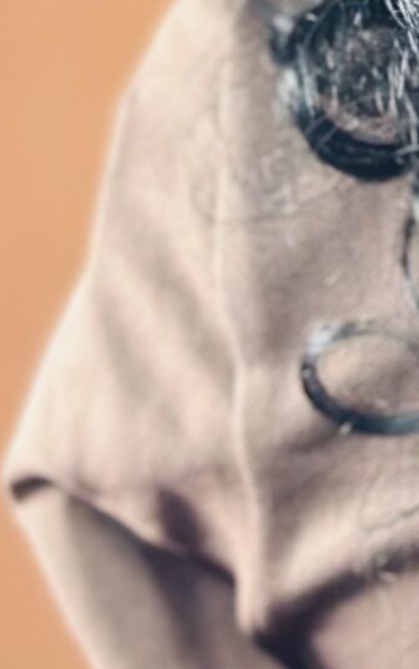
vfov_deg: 8.2
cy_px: -810
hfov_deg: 5.3
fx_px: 4363
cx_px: 1086
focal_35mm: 239
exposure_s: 1/100
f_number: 1.78
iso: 100
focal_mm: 6.86
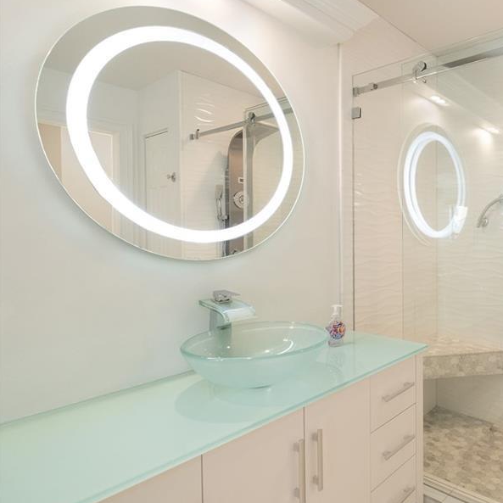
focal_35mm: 22
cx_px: 432
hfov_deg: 61.2
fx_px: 362
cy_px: 243
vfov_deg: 69.6
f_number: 4
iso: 640
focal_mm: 10
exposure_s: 1/60
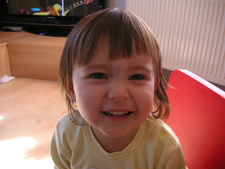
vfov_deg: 38.7
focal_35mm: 37
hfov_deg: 50.1
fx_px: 240
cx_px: 112
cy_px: 84
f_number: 2.8
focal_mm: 6.1
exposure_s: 1/45
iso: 80
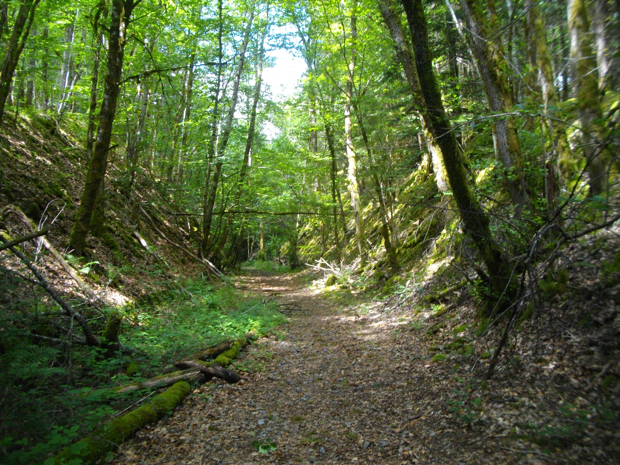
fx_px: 555
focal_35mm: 31
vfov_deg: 45.4
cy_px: 232
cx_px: 310
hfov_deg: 58.4
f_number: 2.9
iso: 200
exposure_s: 1/100
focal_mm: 5.7
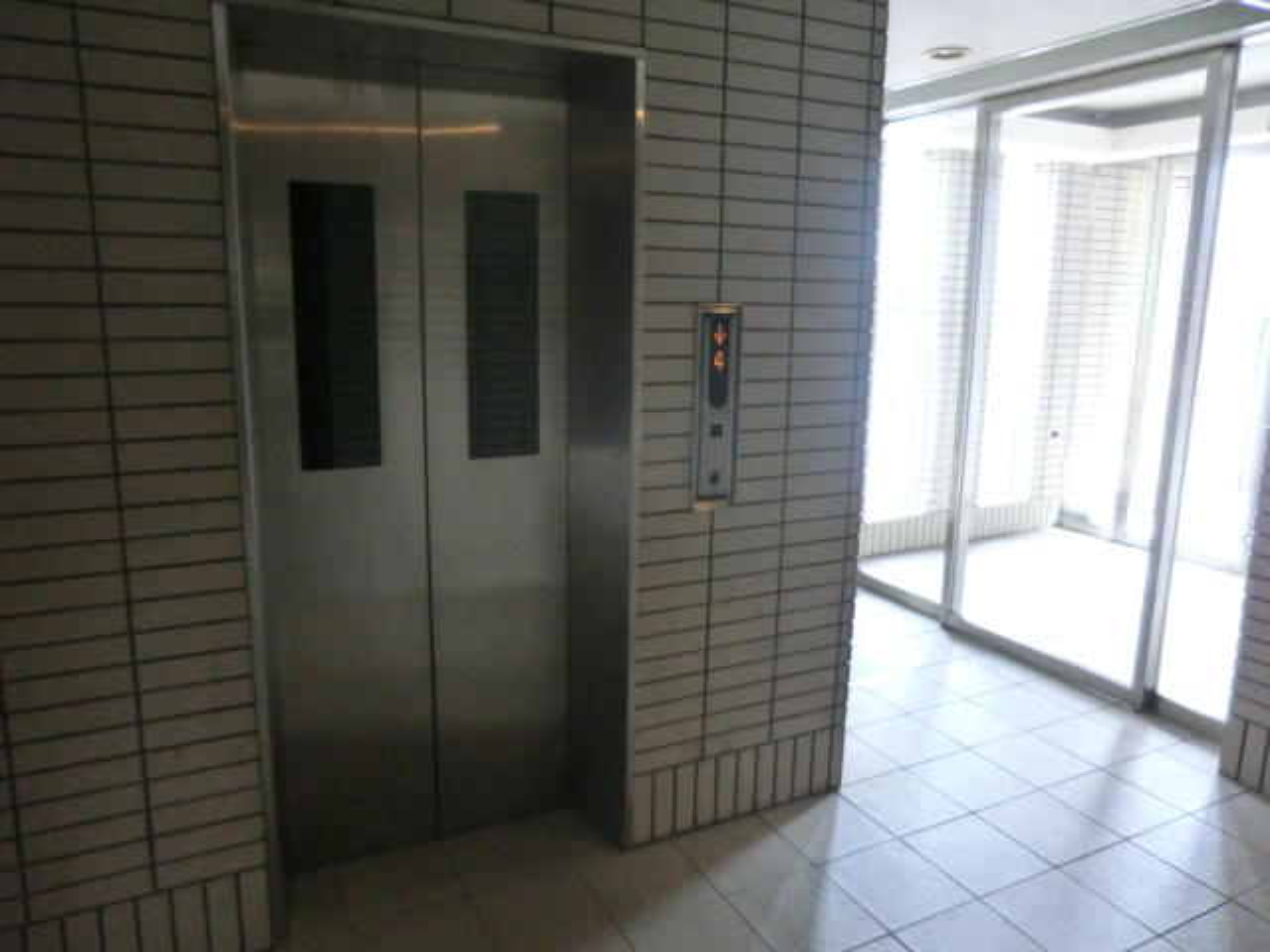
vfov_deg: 56.8
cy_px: 476
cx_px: 635
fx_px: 881
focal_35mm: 24
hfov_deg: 71.6
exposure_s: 1/60
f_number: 3.2
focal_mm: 4.3
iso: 320
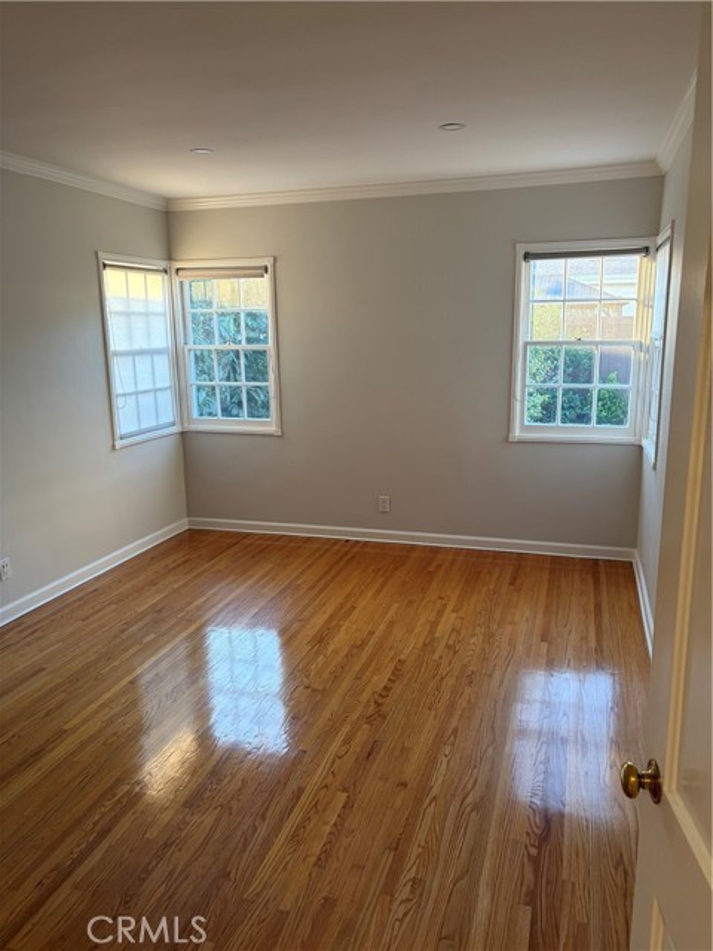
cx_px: 356
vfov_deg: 67.3
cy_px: 476
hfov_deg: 53.1
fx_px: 714
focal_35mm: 26
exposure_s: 1/60
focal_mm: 5.96
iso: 125
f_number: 1.6
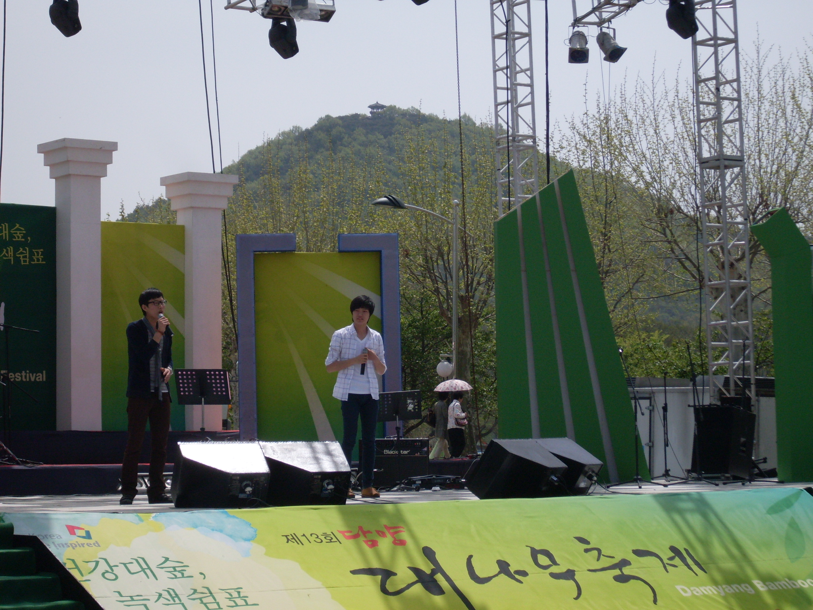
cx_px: 406
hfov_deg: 19.1
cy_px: 305
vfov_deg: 14.4
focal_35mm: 103
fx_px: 2419
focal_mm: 17.1
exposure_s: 1/1000
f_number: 4.8
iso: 80
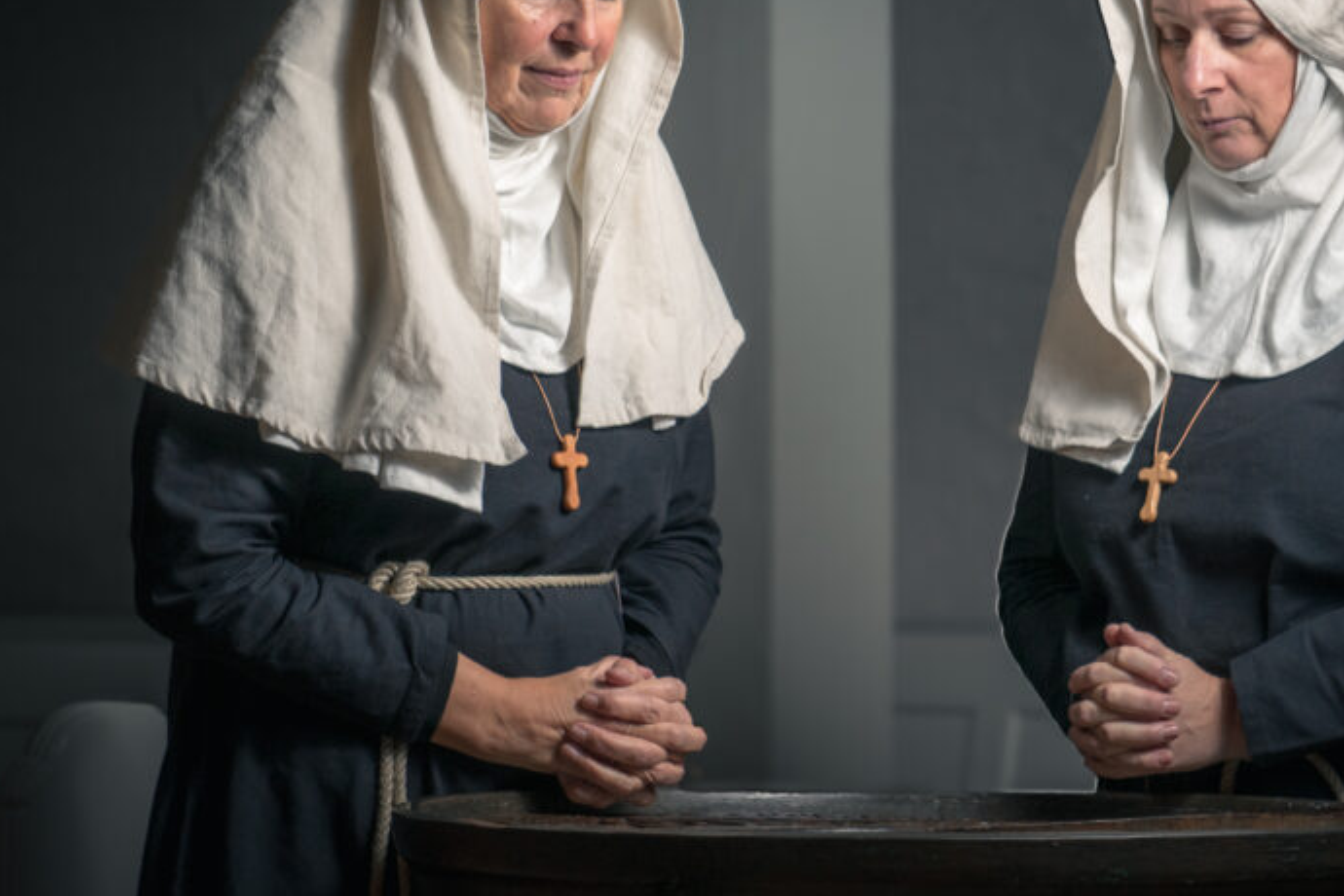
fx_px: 6234
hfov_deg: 12.3
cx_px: 878
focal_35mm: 167
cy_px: 335
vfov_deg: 8.2
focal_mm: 80
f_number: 5
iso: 500
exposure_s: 1/250
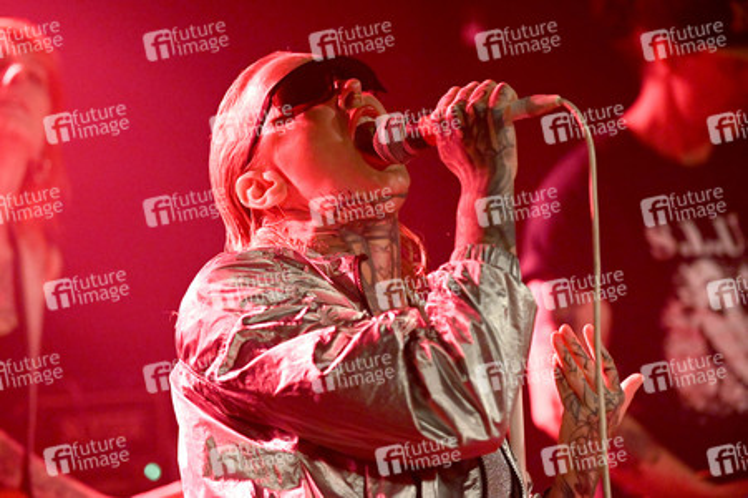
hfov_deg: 19.5
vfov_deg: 13.0
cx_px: 374
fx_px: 2180
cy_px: 249
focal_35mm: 105
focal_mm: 105
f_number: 2.8
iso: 6400
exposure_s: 1/400
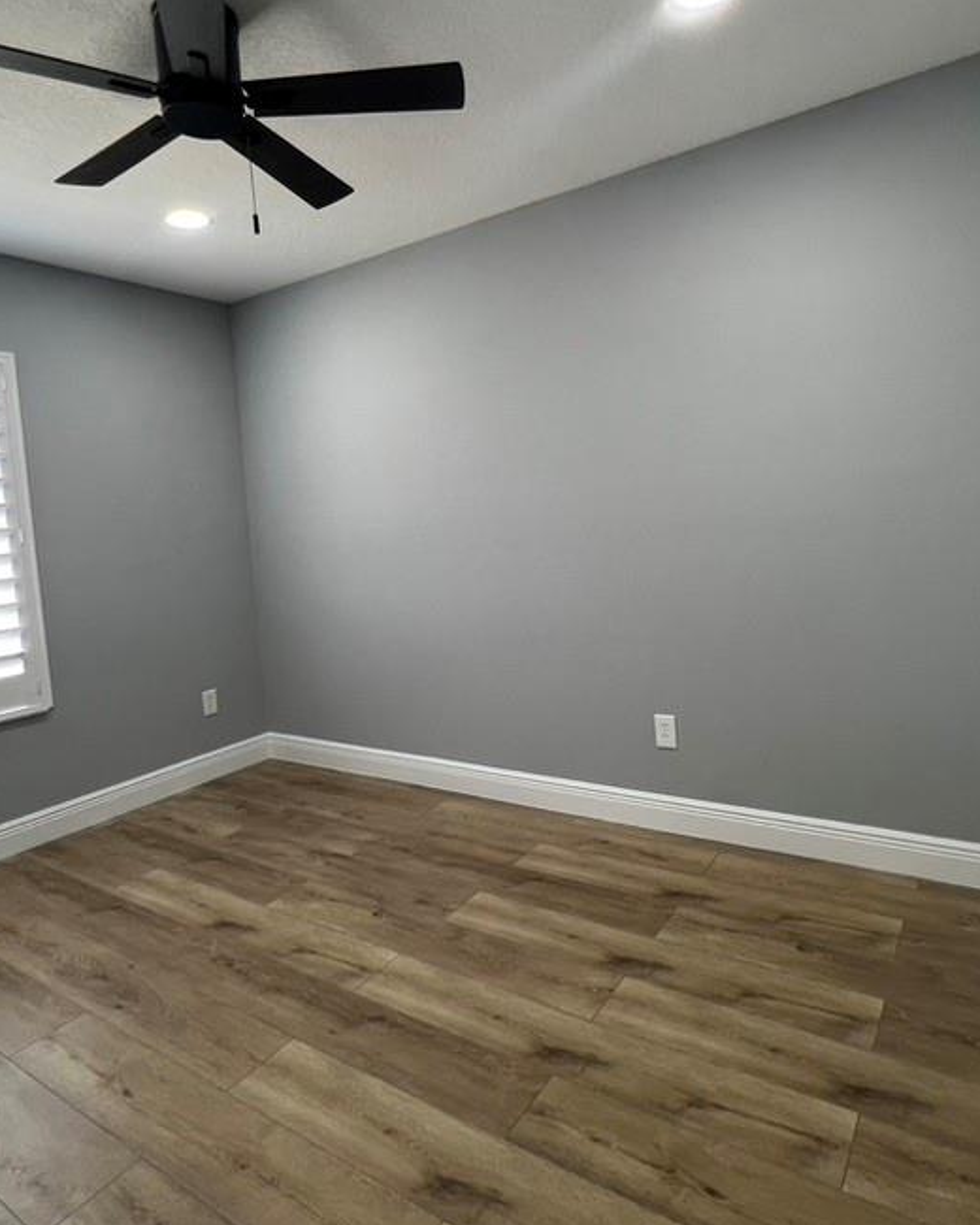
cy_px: 569
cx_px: 473
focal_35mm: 20
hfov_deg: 68.1
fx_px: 725
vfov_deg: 80.3
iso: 125
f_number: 1.8
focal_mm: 1.57
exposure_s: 1/120
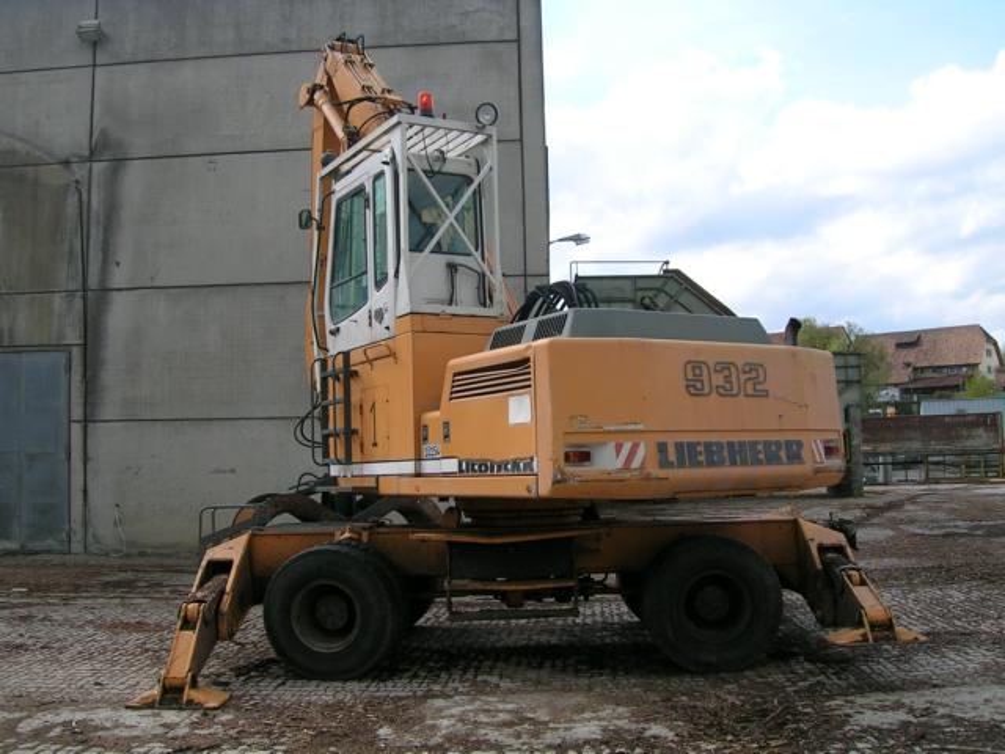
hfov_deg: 52.6
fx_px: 1016
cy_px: 377
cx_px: 502
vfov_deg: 40.7
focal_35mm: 35
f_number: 4.8
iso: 50
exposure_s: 1/269
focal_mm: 5.4
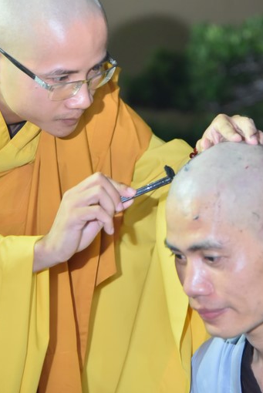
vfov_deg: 16.9
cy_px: 163
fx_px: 1323
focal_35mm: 121
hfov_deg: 11.4
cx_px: 126
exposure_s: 1/125
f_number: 4
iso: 4000
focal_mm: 95
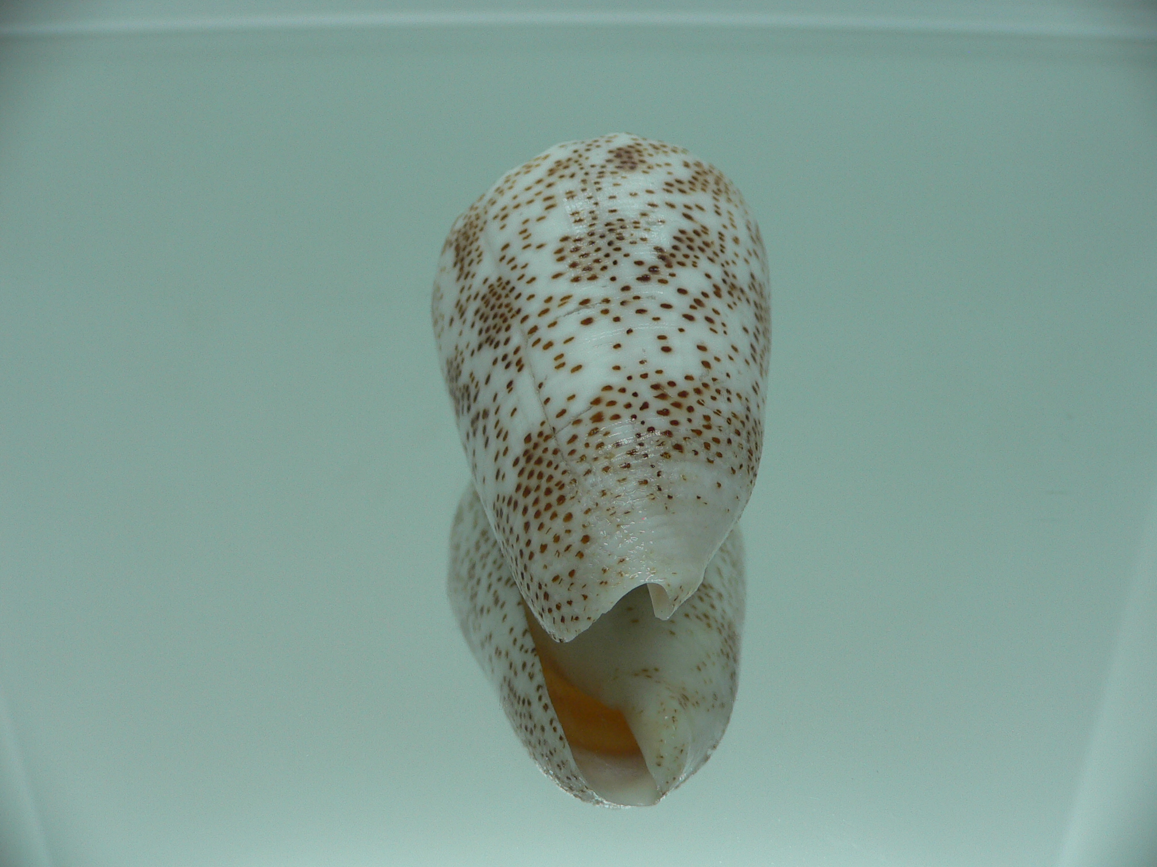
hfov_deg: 52.6
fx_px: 1170
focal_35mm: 35
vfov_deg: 40.7
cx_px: 578
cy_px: 434
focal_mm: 4.6
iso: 80
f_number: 2.8
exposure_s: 1/80
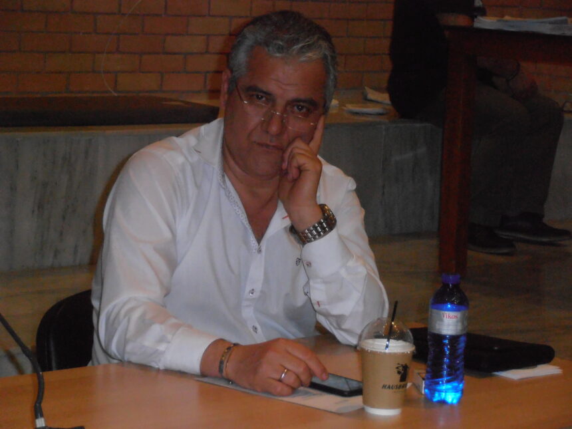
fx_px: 2280
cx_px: 286
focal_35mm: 138
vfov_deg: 10.7
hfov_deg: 14.3
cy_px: 214
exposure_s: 1/60
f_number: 5.8
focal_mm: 24.39
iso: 800
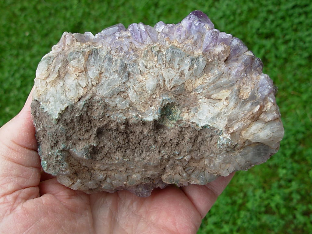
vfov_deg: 37.7
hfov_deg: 49.0
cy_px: 117
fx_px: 343
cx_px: 156
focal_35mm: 38
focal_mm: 6.3
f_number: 2.9
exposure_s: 1/342
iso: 50
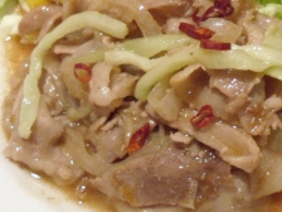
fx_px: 635
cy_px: 9
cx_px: 230
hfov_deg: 24.6
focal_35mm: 78
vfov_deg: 18.5
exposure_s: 1/19
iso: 800
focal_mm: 6.3
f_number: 3
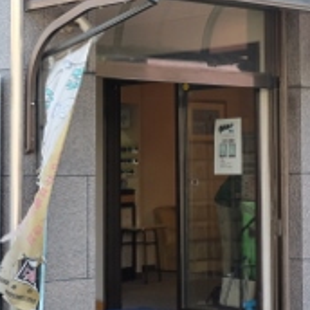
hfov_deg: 16.7
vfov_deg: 16.7
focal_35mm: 104
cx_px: 205
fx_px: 1054
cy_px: 97
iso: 400
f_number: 3.2
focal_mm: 23.3
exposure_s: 1/220
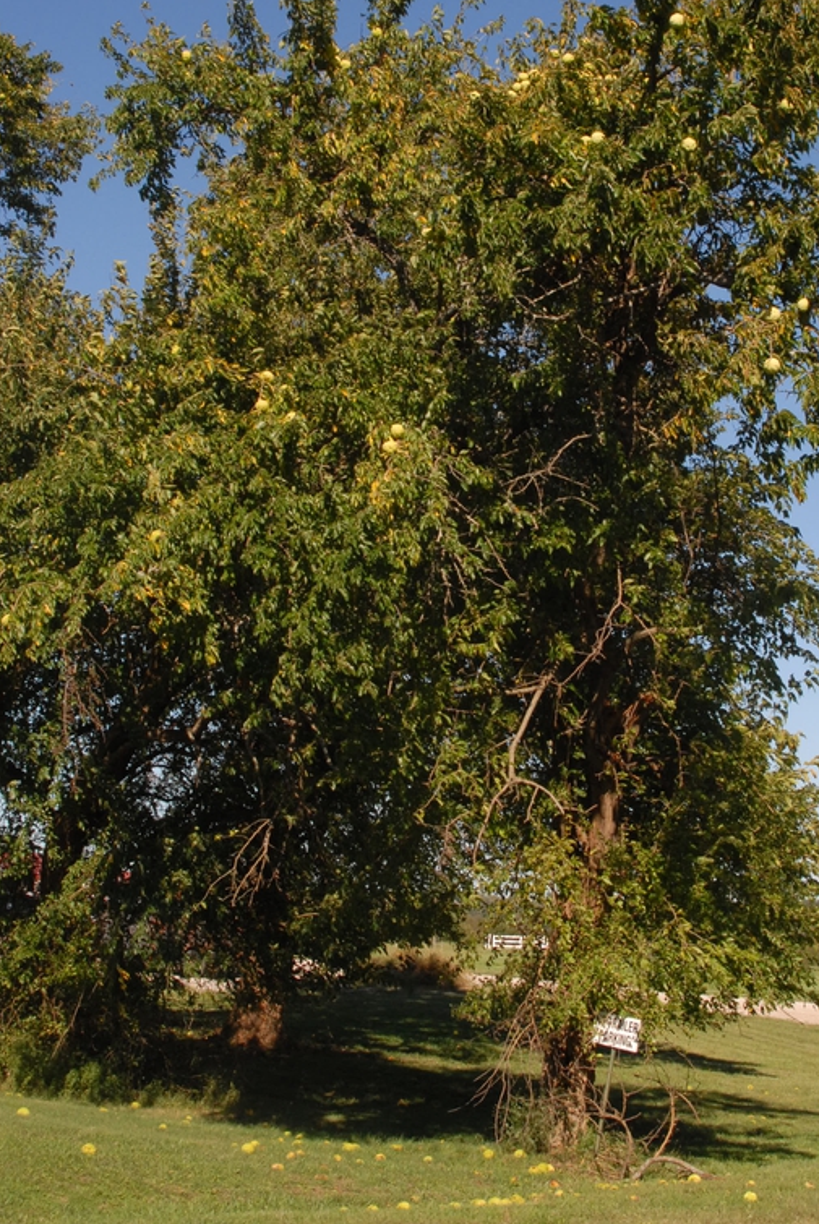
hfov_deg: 23.8
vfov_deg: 34.9
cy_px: 499
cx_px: 497
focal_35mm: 57
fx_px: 1941
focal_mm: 28
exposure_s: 1/400
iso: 400
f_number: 10
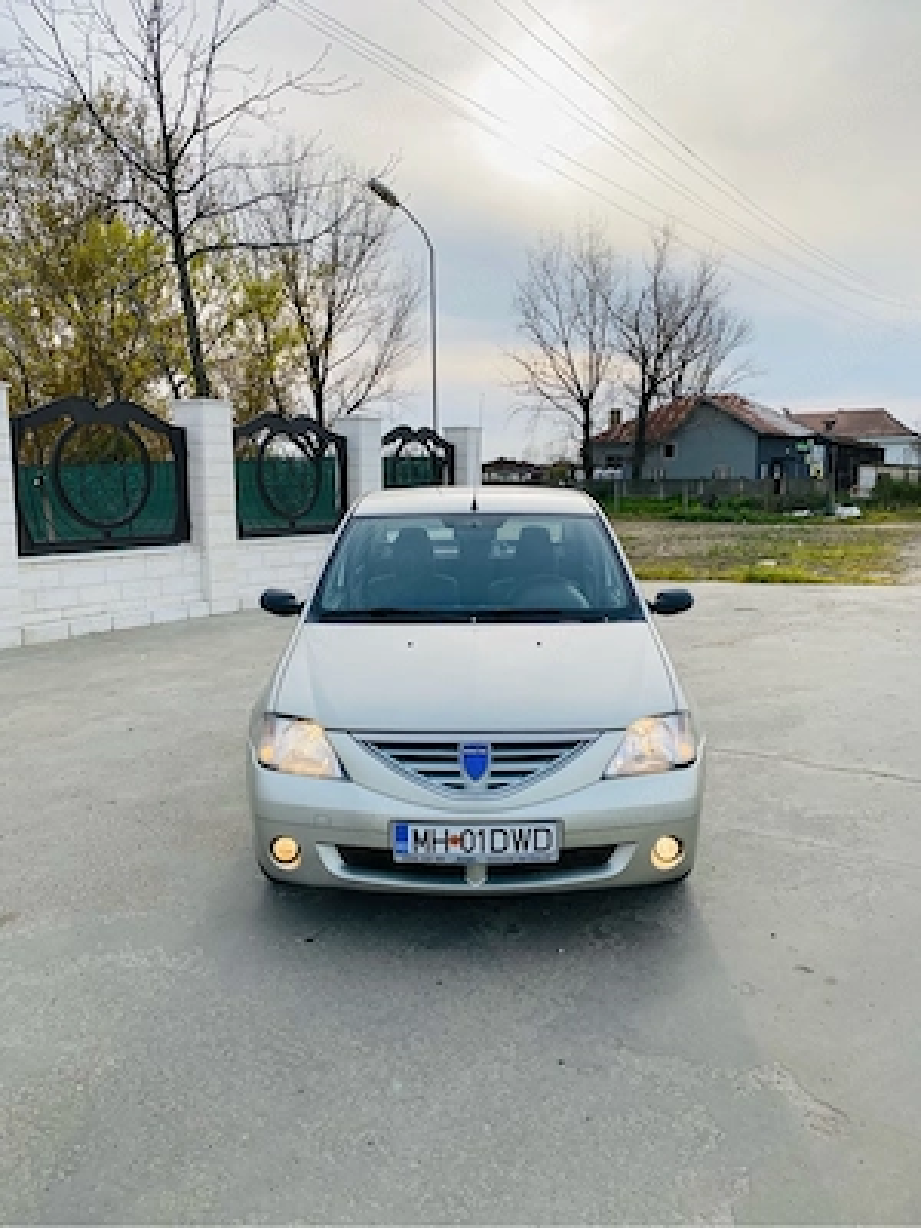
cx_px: 460
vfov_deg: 67.3
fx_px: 922
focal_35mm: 26
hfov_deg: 53.1
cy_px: 614
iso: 32
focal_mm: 4.25
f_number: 1.8
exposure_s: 1/1377
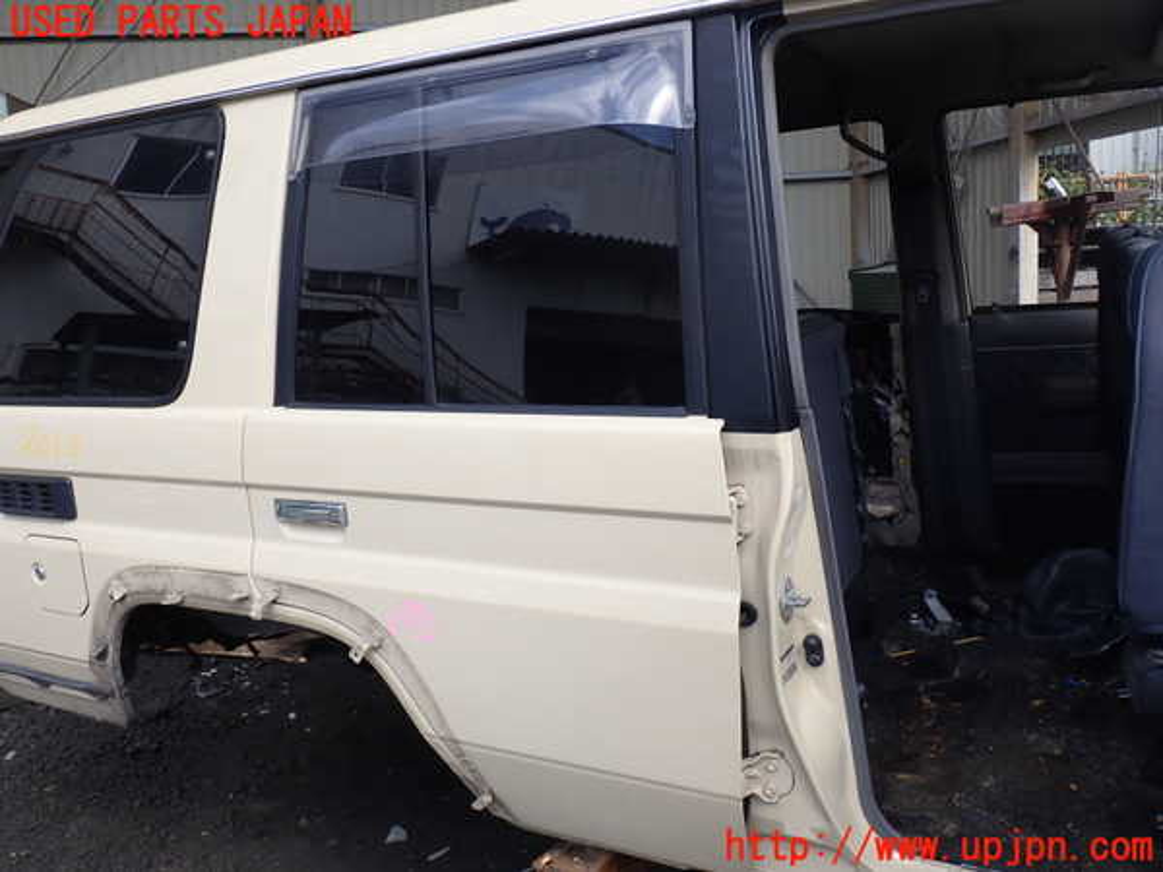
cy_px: 436
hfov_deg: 60.0
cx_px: 582
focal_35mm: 30
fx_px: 1008
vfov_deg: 46.8
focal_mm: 5.4
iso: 100
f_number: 3.2
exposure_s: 1/400
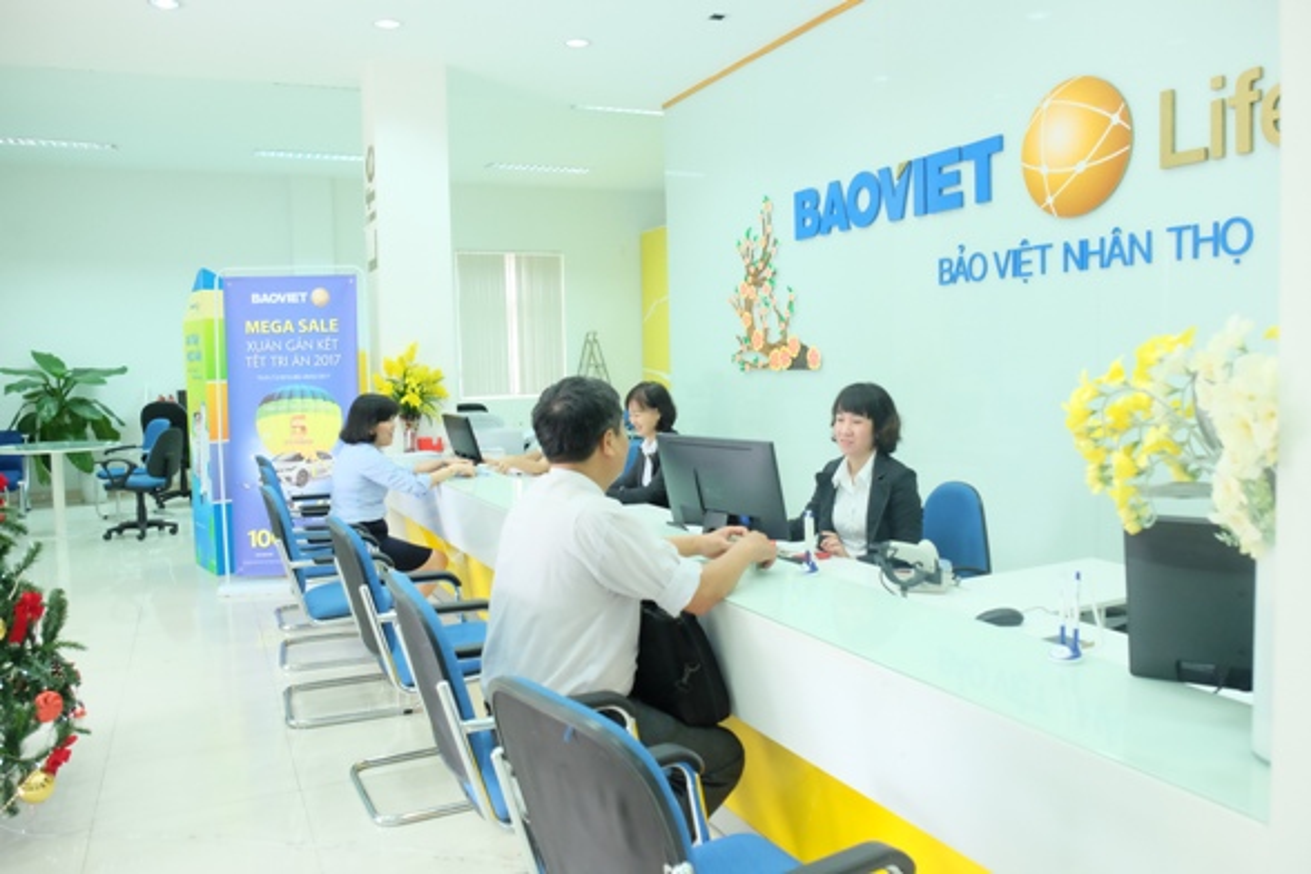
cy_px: 437
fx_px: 1020
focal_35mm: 28
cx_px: 656
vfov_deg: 46.4
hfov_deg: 65.5
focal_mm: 18.5
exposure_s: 1/30
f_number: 5
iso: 3200
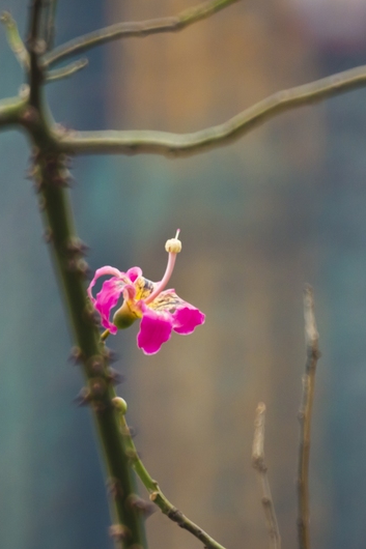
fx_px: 17273
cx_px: 293
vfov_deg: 1.8
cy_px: 274
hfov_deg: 1.2
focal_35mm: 1132
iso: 800
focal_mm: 500
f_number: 8
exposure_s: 1/500
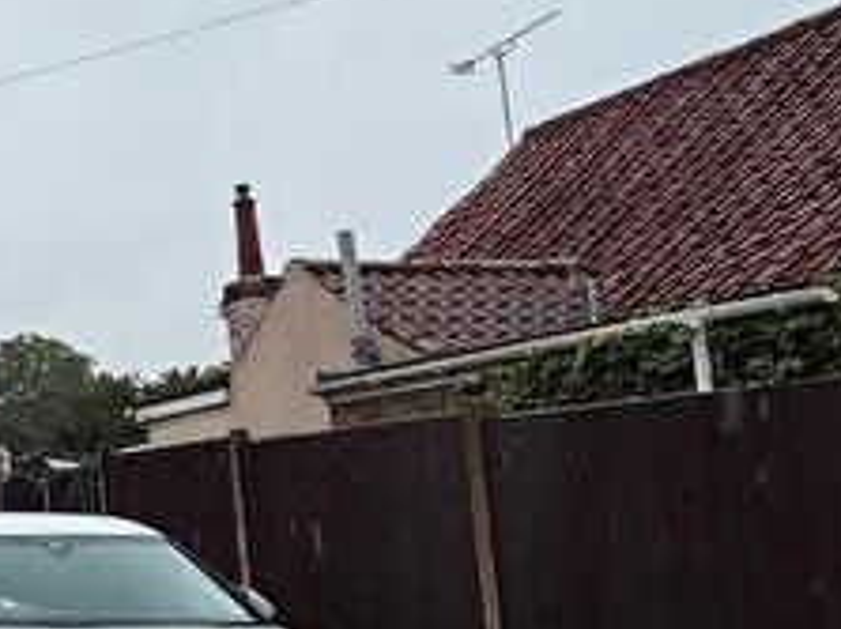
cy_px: 416
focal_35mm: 44
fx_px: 1068
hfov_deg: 28.5
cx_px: -411
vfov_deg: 32.6
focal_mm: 2.22
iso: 50
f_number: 2.2
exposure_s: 1/679
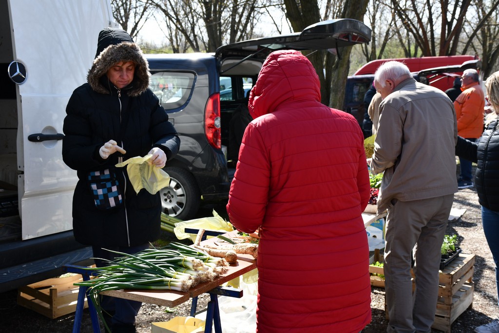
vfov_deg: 26.5
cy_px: 166
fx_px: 707
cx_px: 250
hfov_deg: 38.9
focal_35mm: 51
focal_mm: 34
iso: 200
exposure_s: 1/250
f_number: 7.1
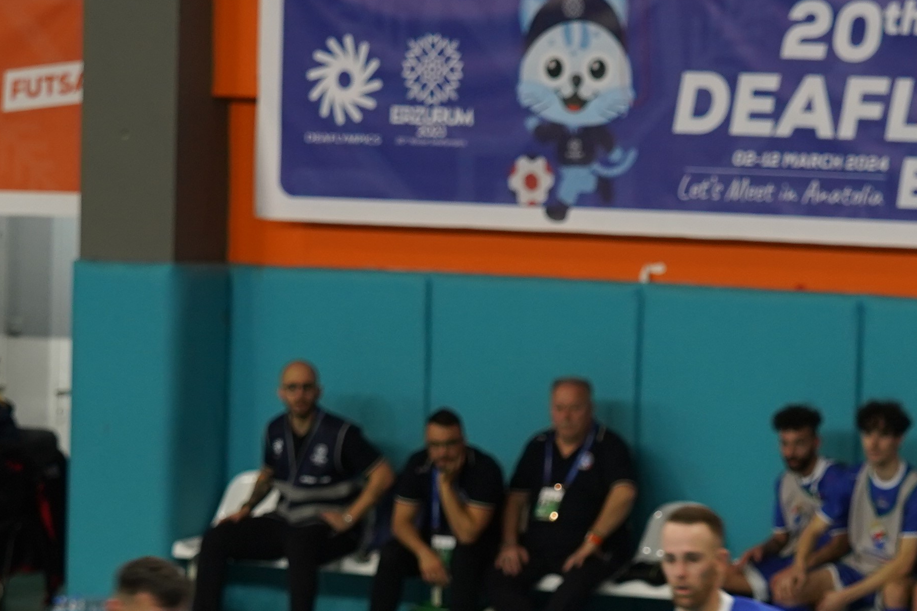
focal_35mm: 231
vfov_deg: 5.9
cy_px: 1001
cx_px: 535
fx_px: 5884
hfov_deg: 8.9
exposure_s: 1/160
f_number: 4
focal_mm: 70
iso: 640
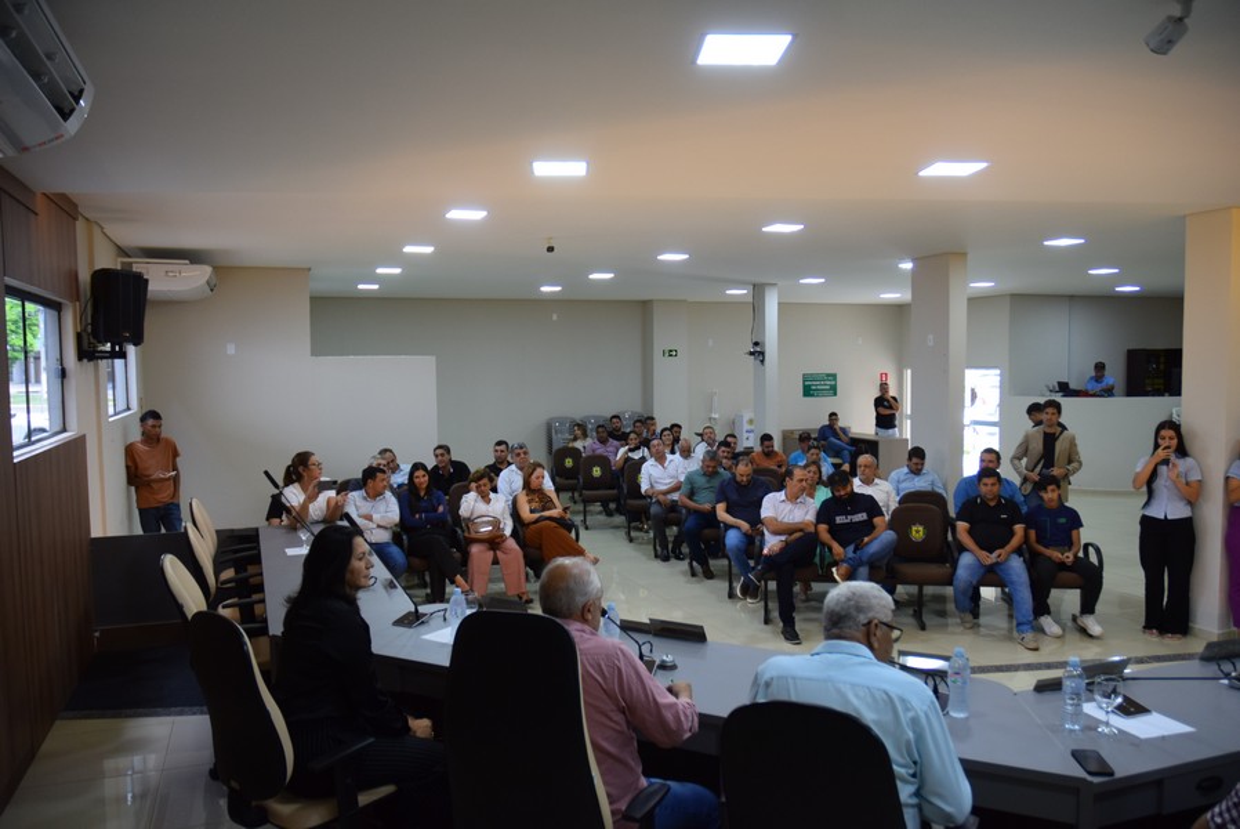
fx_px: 931
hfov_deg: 67.3
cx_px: 620
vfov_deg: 48.0
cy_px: 414
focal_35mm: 27
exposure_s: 1/60
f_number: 4
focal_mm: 18
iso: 720
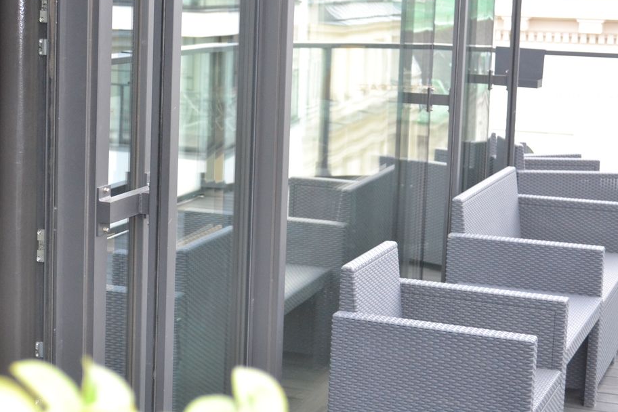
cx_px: 194
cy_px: 149
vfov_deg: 17.0
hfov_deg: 25.2
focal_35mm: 80
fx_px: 1373
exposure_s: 1/60
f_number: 5
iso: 1600
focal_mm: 38
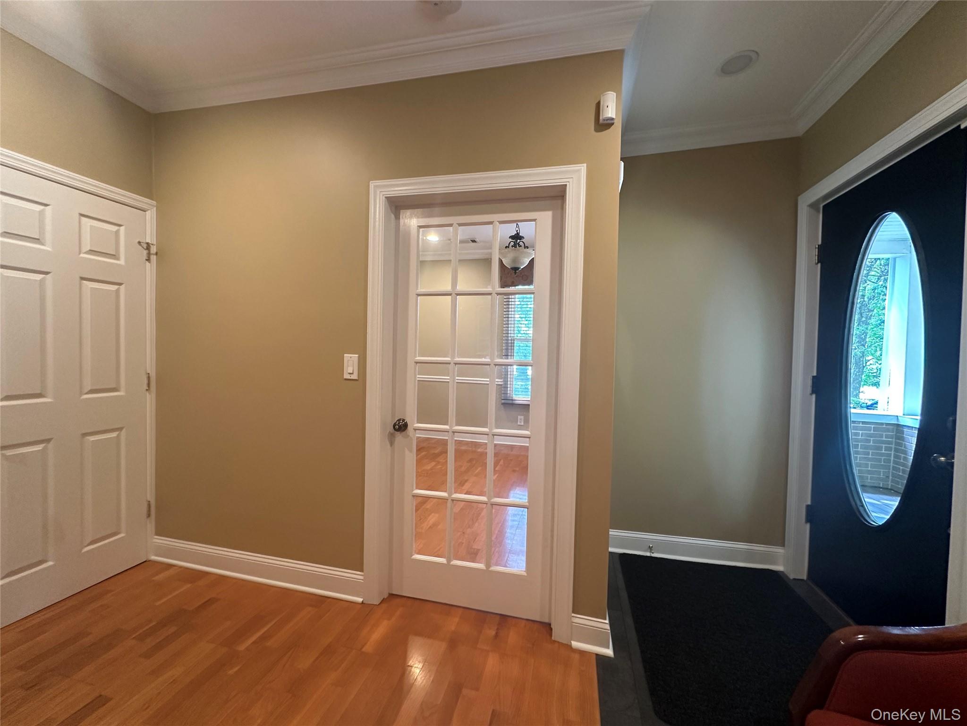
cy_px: 363
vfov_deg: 85.7
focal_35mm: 14
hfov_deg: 102.1
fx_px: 391
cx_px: 484
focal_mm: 2.22
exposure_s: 1/60
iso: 250
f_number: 2.2
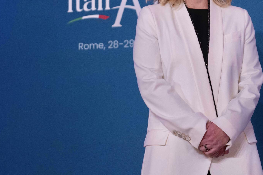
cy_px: 18
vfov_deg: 8.7
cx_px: 225
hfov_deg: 13.0
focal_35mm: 157
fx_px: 1147
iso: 2000
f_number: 2.8
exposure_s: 1/200
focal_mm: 70
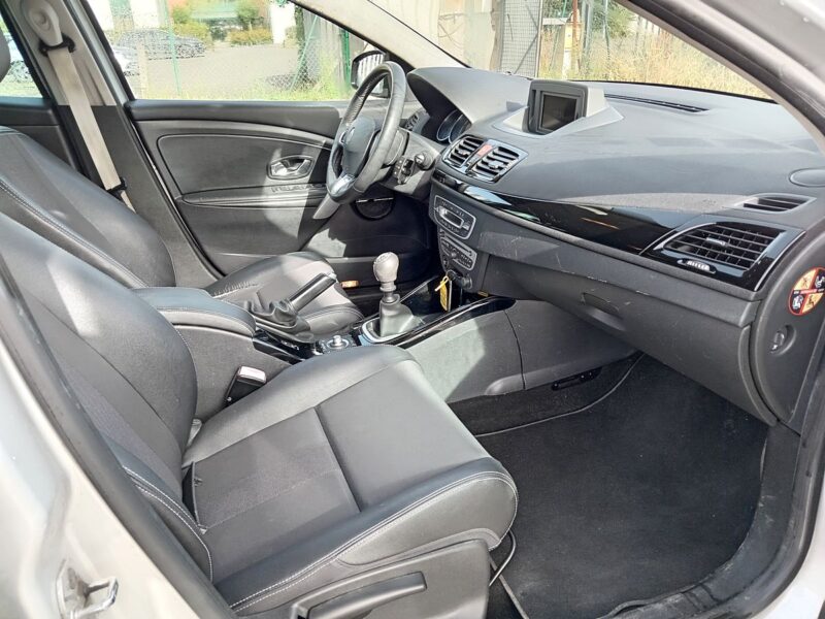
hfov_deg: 69.4
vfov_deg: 54.9
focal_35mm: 25
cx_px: 412
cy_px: 310
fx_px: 596
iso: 135
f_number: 1.8
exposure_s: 1/50
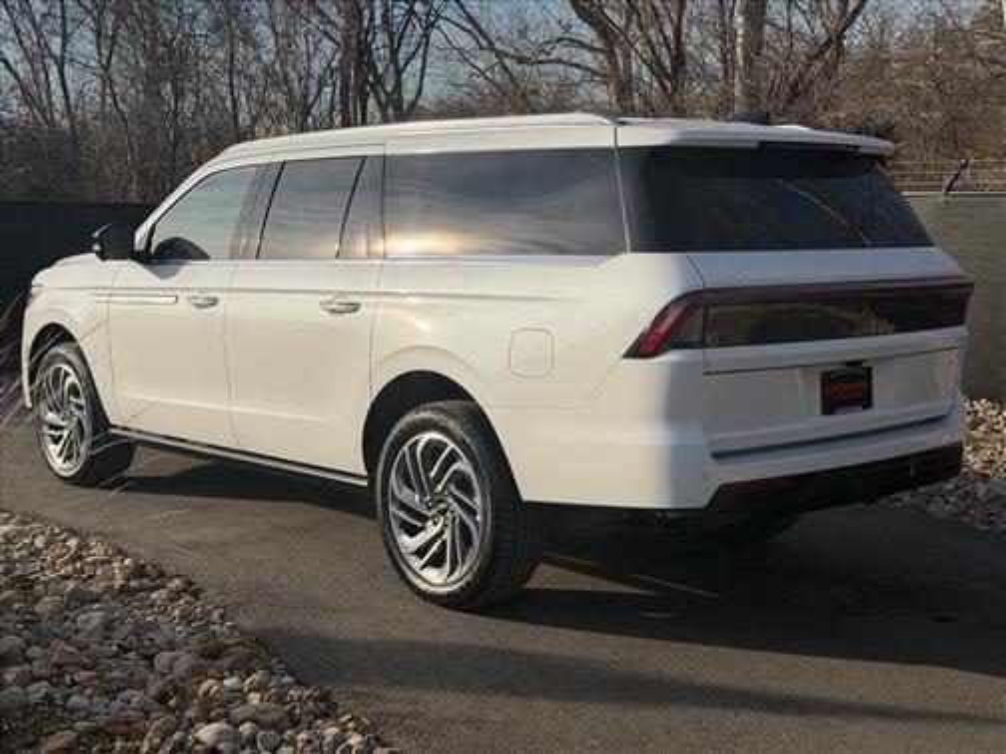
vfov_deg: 30.3
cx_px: 503
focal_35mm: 48
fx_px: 1395
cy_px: 377
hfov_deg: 39.7
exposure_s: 1/6536
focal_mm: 6.76
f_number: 1.78
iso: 64
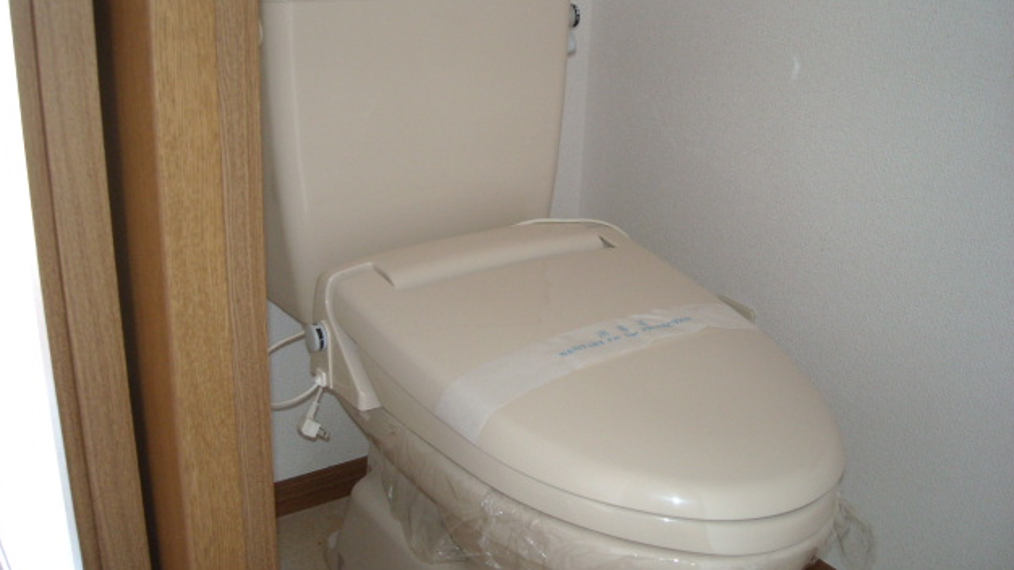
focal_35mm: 39
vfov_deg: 30.4
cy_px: 256
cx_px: 497
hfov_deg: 51.6
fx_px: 1049
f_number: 2.8
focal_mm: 5.7
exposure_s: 1/30
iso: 200
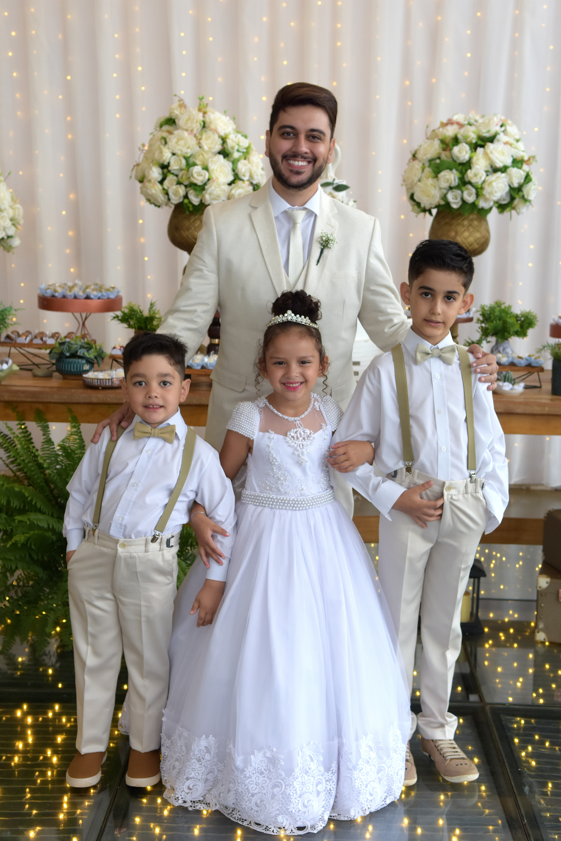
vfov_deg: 41.1
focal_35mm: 48
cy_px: 420
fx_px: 1122
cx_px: 280
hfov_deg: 28.1
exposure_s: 1/250
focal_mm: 32
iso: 640
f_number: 4.5
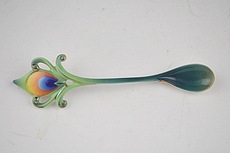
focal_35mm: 60
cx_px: 115
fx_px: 383
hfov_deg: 33.4
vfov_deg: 22.6
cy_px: 76
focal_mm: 40
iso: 400
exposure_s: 1/125
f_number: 5.6
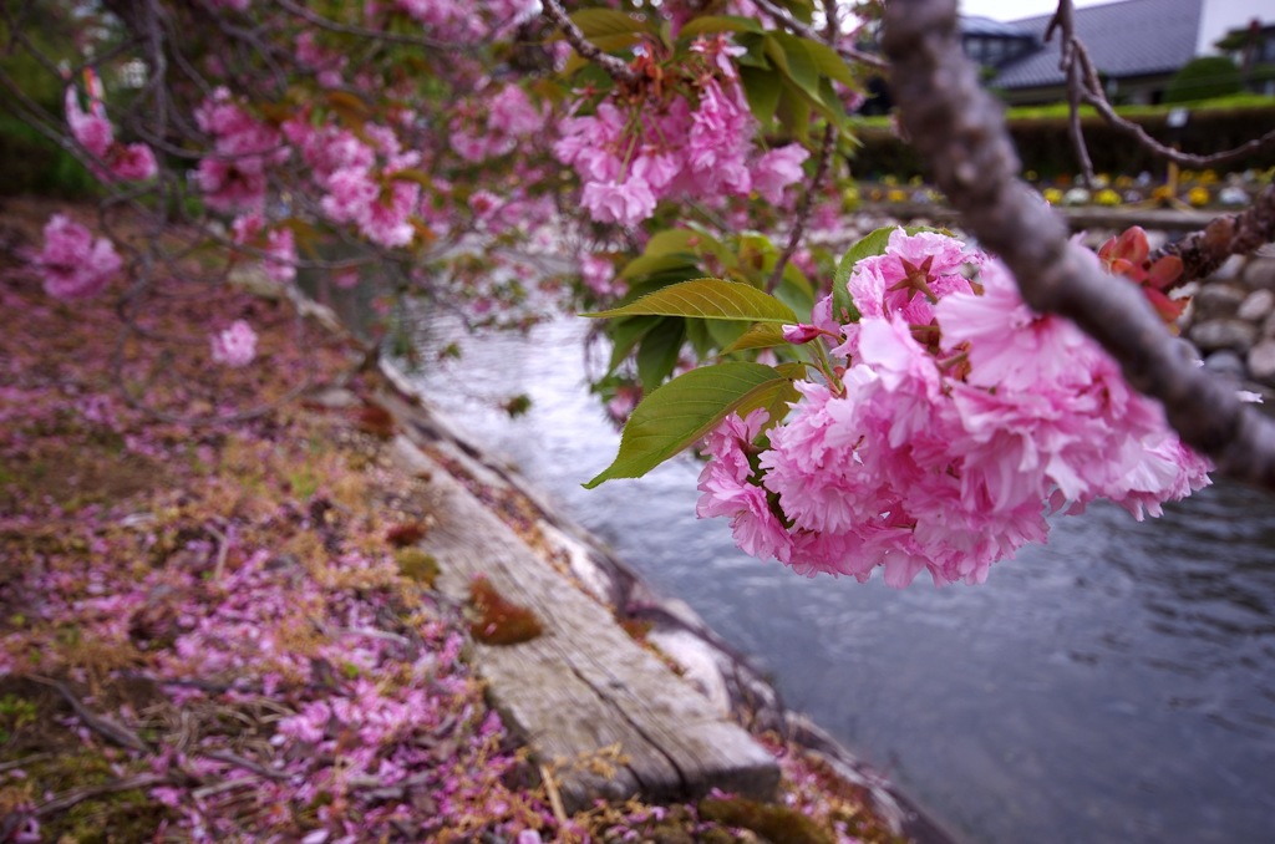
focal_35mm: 30
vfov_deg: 43.4
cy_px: 422
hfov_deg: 62.0
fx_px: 1060
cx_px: 638
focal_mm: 20
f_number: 5.6
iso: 80
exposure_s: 1/80
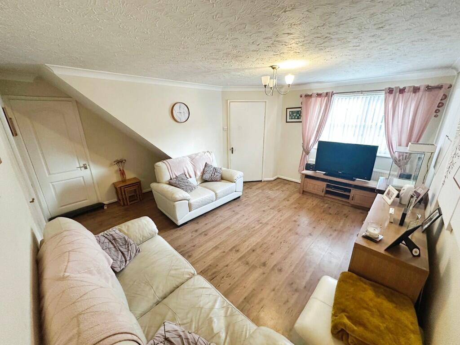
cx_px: 230
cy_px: 172
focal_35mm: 14
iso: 500
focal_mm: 2.22
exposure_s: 1/50
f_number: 2.2
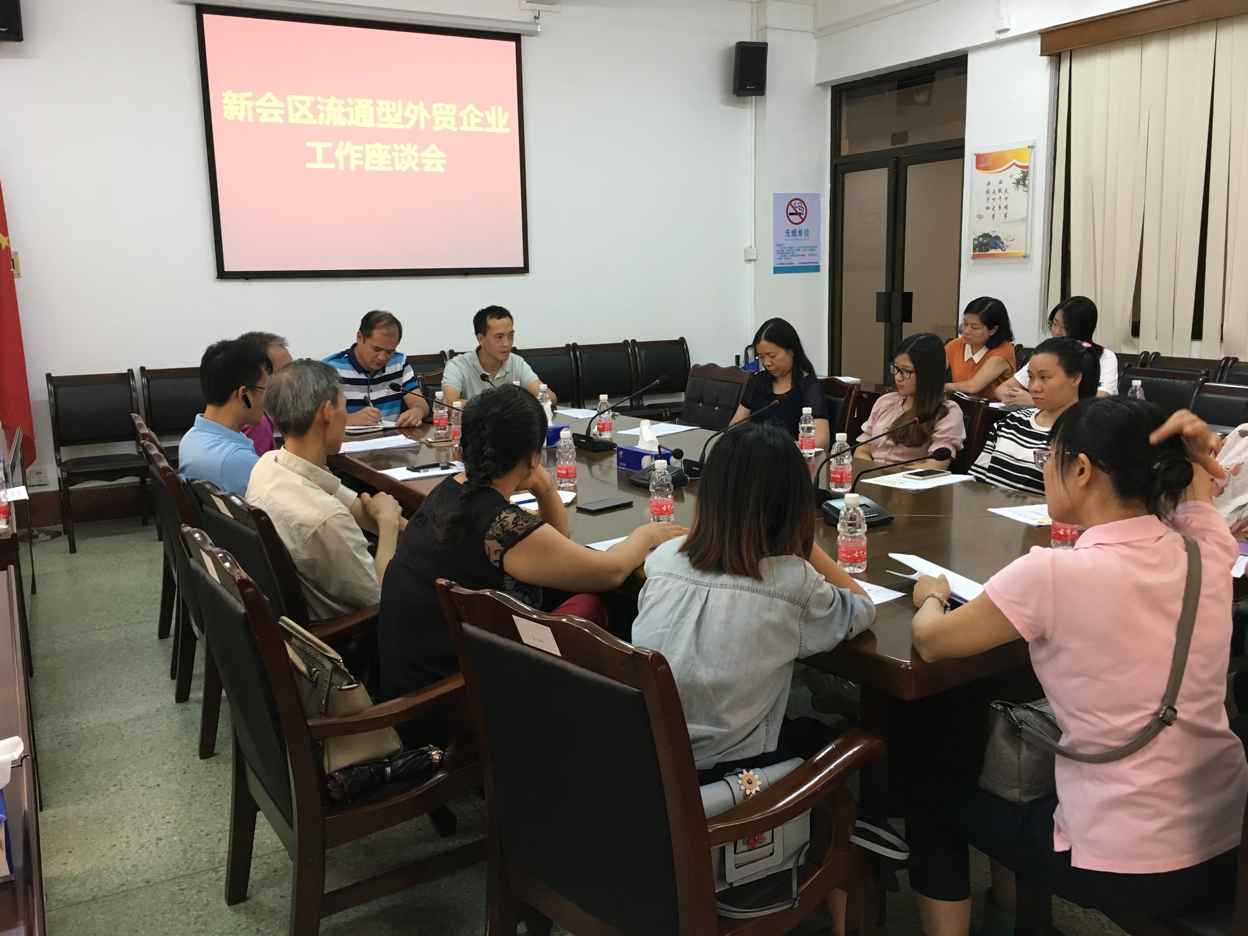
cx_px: 631
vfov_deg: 46.8
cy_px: 453
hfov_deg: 60.0
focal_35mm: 30
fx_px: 1082
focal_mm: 4.15
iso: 125
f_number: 2.2
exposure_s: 1/33
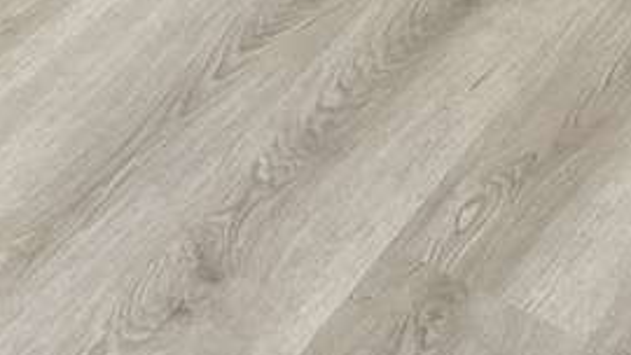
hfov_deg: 16.5
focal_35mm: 126
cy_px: -596
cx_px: -77
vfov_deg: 8.5
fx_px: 2109
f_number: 1.6
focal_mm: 4.2
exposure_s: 1/100
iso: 100
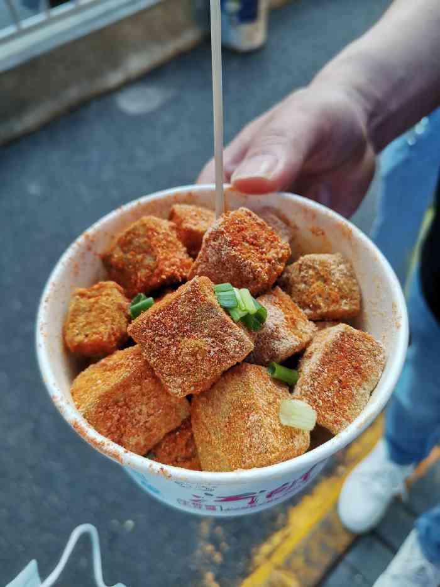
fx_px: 441
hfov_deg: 53.1
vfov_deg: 67.3
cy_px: 294
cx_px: 220
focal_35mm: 26
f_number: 1.8
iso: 50
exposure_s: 1/156
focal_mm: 5.5
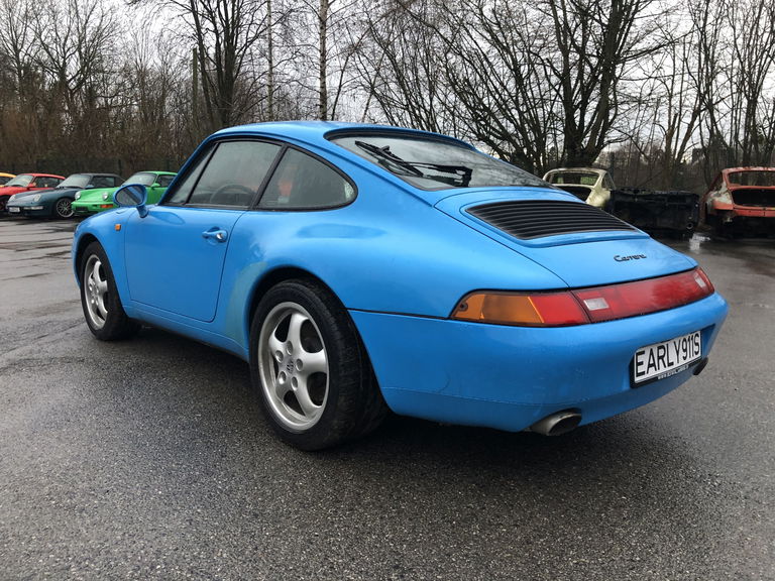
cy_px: 290
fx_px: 627
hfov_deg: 63.4
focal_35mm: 28
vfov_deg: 49.7
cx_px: 388
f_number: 1.8
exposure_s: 1/33
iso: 40
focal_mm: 4
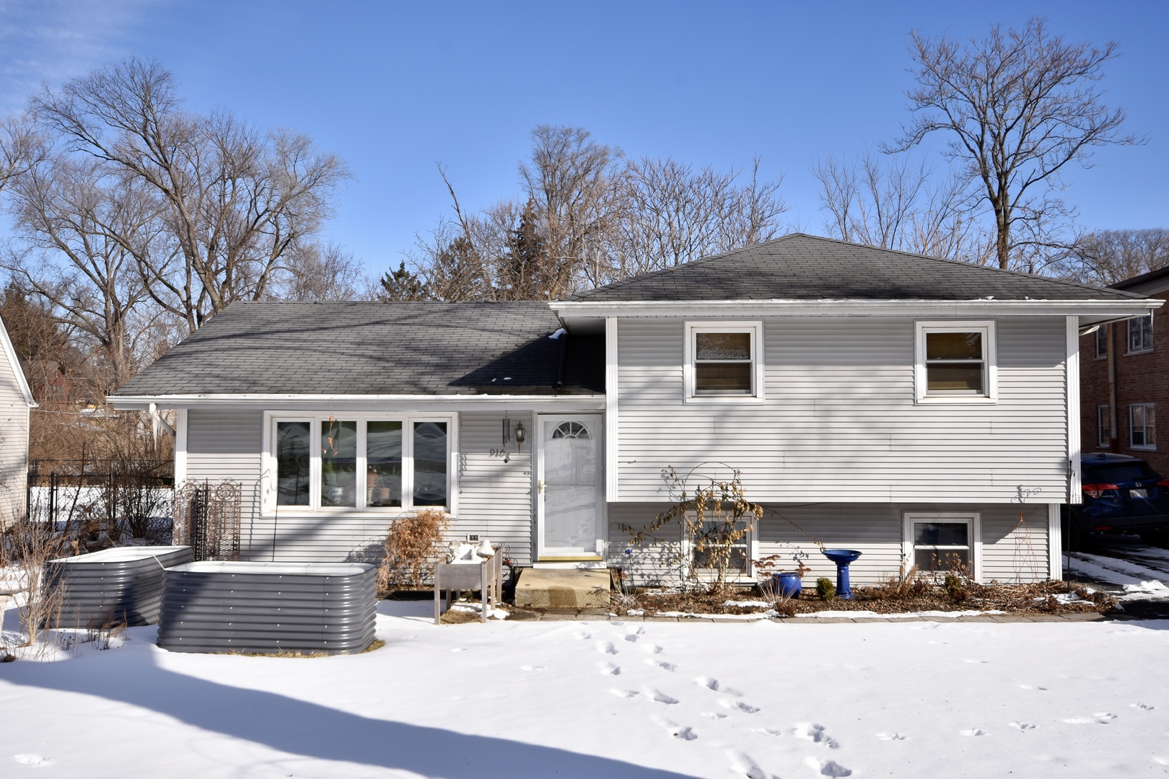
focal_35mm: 30
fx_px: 974
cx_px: 584
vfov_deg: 43.6
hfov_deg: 61.9
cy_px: 390
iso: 100
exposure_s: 1/250
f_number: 9
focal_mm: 20
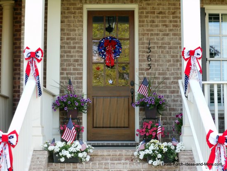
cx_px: 114
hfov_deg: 26.3
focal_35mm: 74
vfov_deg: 19.9
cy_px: 86
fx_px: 485
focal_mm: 13.2
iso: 80
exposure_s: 1/40
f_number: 5.2
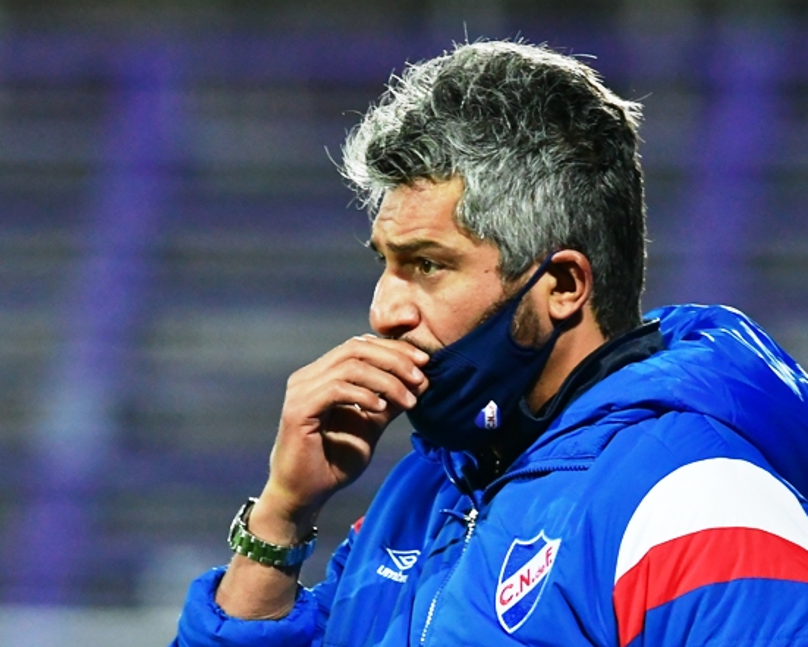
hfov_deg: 1.4
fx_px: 33365
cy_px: 435
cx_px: 487
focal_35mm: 1395
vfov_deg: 1.1
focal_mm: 400
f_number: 5.6
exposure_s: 1/320
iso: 4000
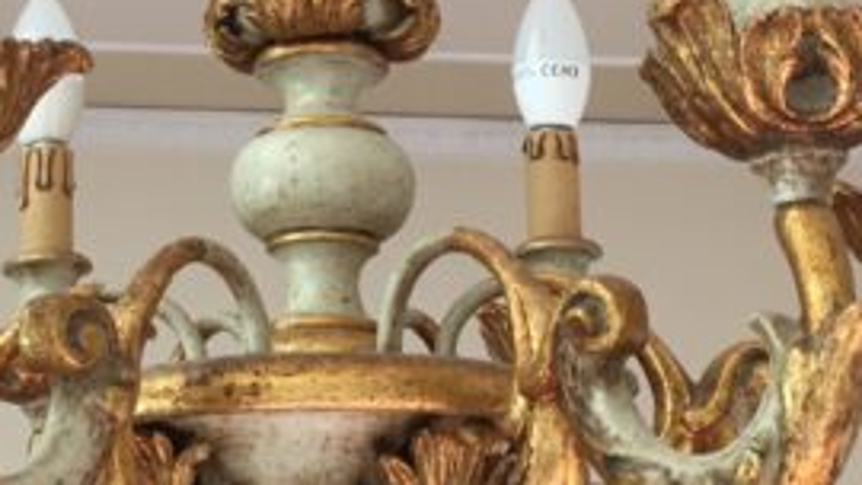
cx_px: 300
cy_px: 81
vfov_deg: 19.8
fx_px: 1372
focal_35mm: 60
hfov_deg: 34.6
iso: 50
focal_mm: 4.15
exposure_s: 1/33
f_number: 2.2
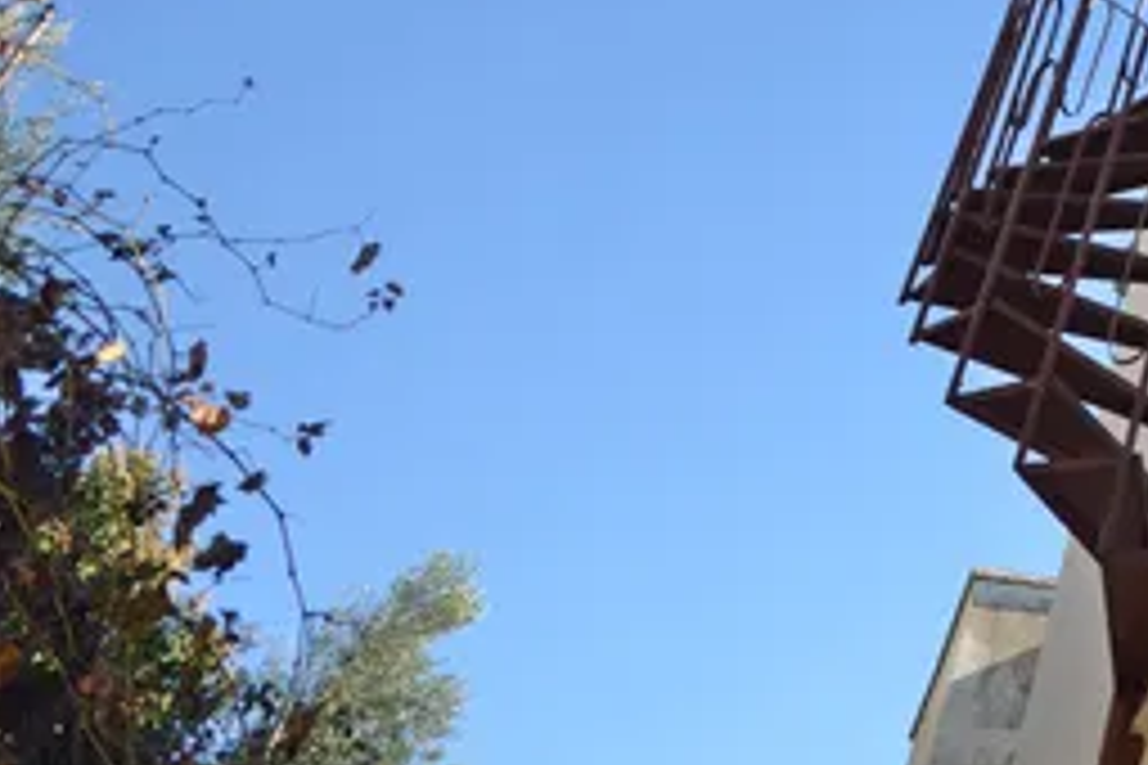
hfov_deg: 25.9
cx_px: 1823
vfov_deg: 23.1
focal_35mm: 50
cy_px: -302
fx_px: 1594
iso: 100
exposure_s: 1/160
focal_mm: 10
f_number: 6.3
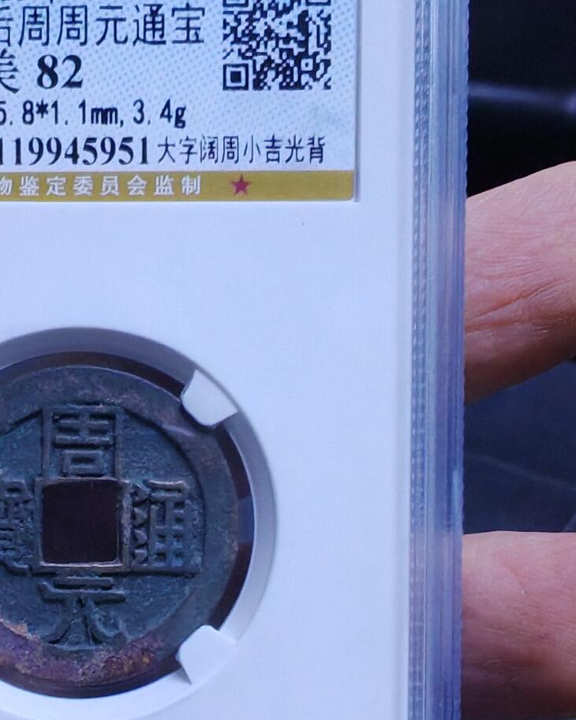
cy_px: 535
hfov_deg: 28.0
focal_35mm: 52
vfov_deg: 35.2
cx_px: 52
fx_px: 1108
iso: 640
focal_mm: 1.96
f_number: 2.2
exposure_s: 1/33
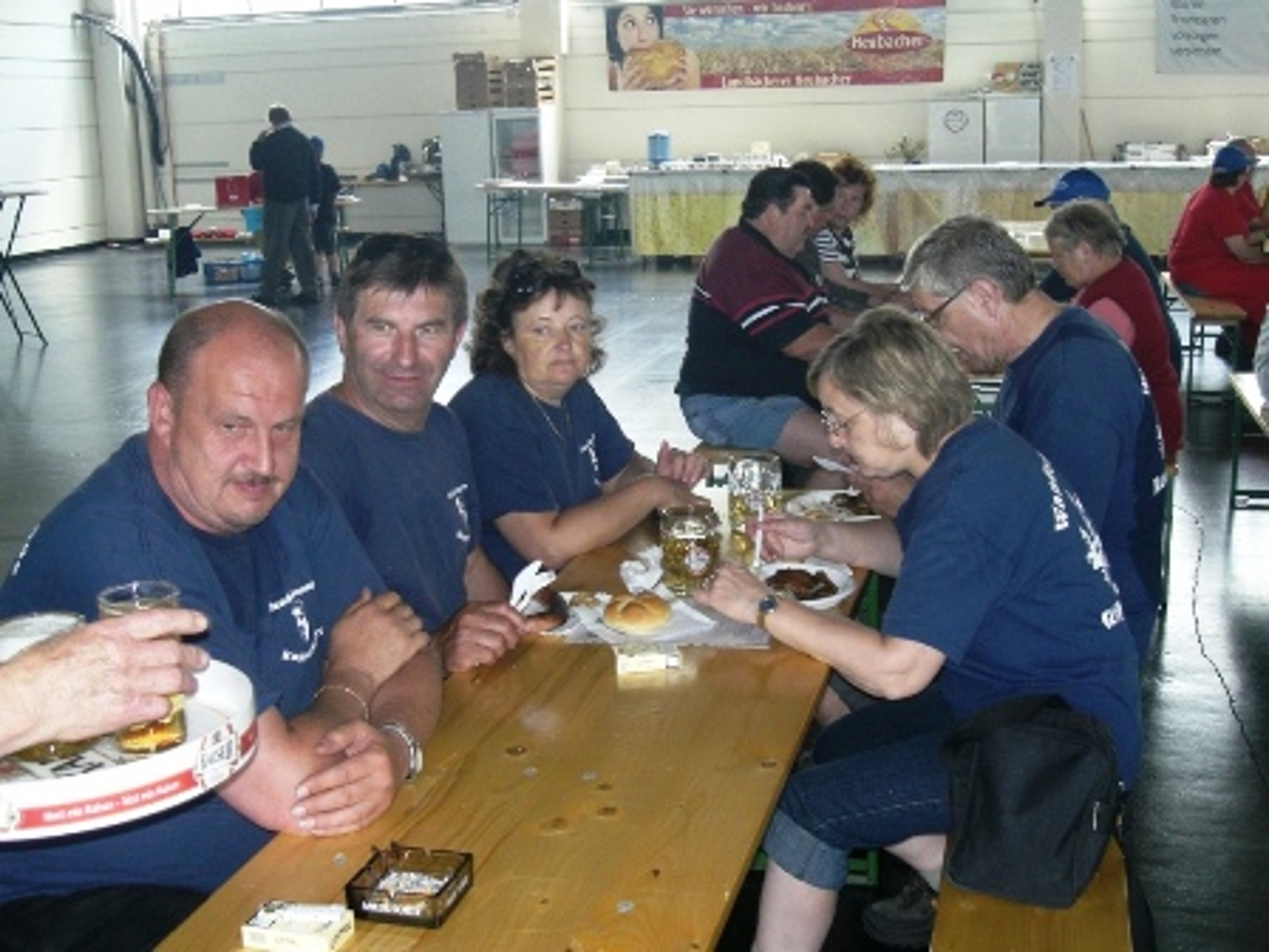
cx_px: 634
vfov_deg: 37.7
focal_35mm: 38
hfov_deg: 49.0
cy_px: 476
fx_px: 1393
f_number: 3.1
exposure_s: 1/60
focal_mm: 6.3
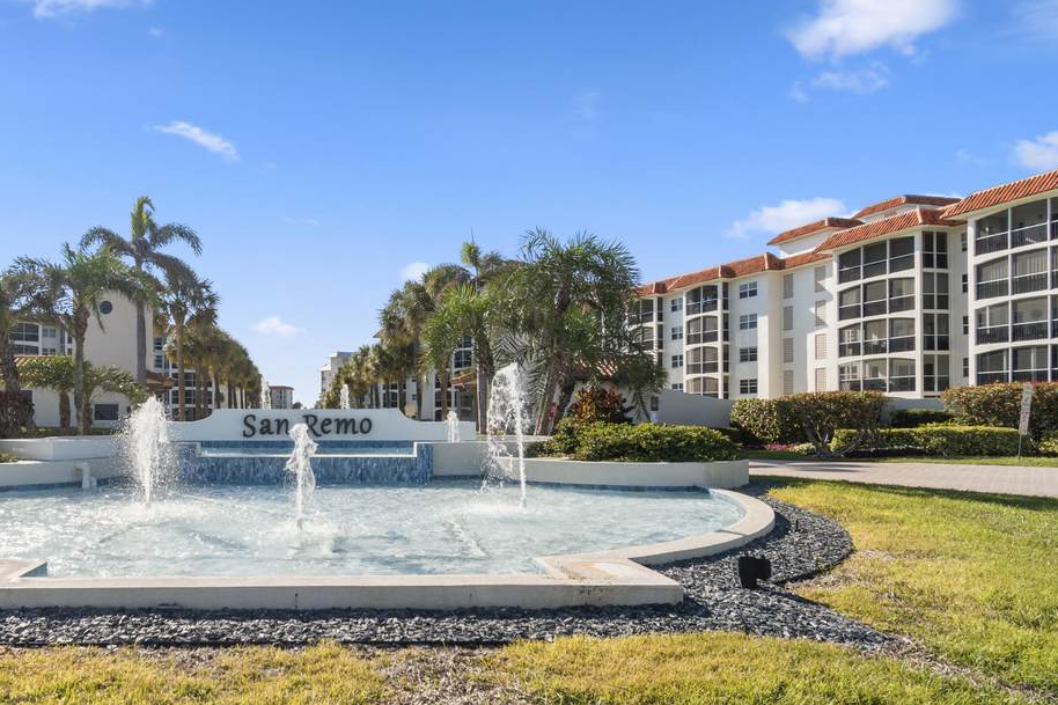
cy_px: 423
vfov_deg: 59.0
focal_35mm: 21
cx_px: 332
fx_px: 617
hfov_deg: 77.9
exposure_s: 1/80
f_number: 8
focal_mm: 10
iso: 100
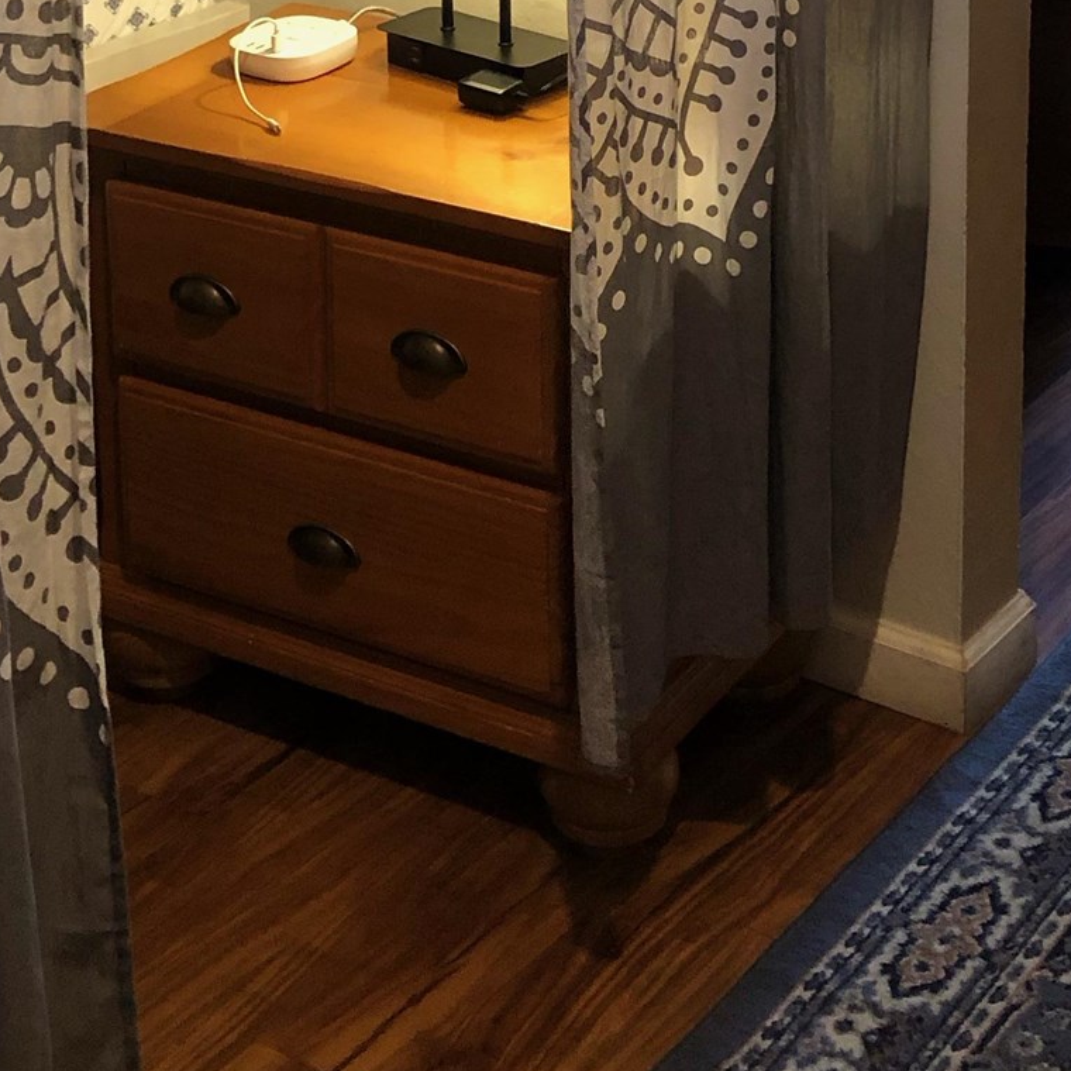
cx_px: 641
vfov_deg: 21.3
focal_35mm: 75
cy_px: -234
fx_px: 2625
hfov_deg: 23.0
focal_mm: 3.99
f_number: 1.8
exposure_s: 1/15
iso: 80
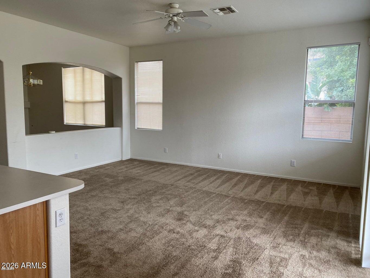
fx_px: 278
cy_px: 139
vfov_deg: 53.1
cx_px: 185
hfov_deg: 67.3
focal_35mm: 26
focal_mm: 4.25
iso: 100
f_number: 1.8
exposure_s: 1/121
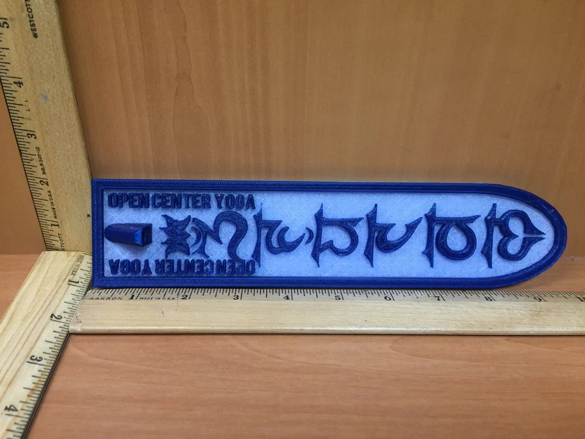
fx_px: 490
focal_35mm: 29
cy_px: 220
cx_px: 292
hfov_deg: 61.7
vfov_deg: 48.2
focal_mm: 4.15
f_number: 2.2
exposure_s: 1/15
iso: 32
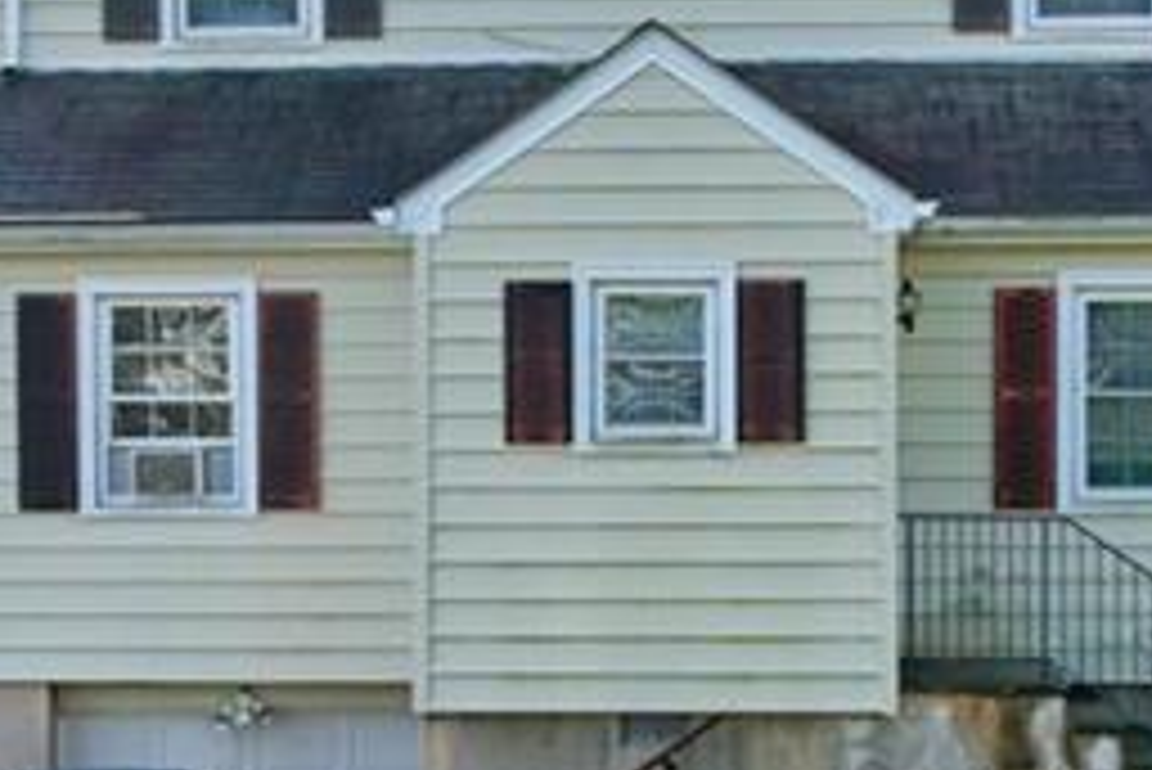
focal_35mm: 88
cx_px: 634
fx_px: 2817
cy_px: 464
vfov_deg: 15.5
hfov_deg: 23.1
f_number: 2.8
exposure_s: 1/800
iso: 100
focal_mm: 8.4
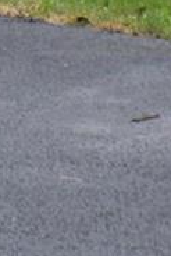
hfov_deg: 3.0
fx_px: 3245
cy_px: -377
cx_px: -281
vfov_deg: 4.4
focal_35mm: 456
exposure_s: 1/250
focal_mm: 35
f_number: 5.6
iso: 250
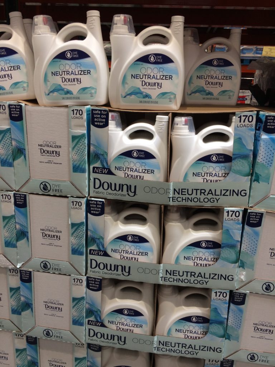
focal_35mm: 29
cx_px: 138
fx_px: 307
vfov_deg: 61.7
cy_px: 184
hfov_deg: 48.2
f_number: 2.2
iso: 64
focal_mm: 4.15
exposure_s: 1/33
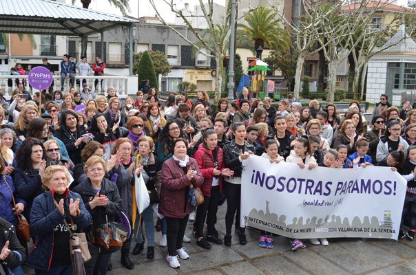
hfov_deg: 52.5
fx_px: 421
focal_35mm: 37
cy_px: 133
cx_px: 197
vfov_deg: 36.2
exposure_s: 1/250
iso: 200
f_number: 8
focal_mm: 23
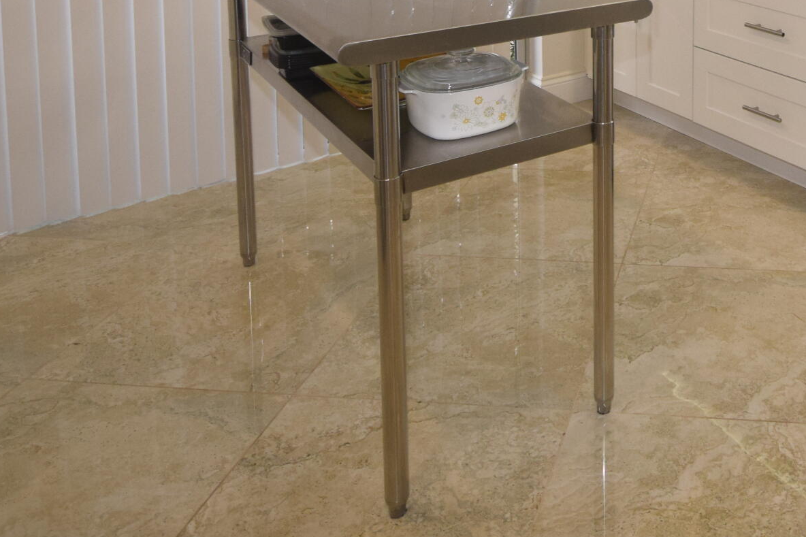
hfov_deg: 45.7
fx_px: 851
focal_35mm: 38
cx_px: 730
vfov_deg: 29.8
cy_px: -112
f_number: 5.6
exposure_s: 1/125
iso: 720
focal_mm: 10
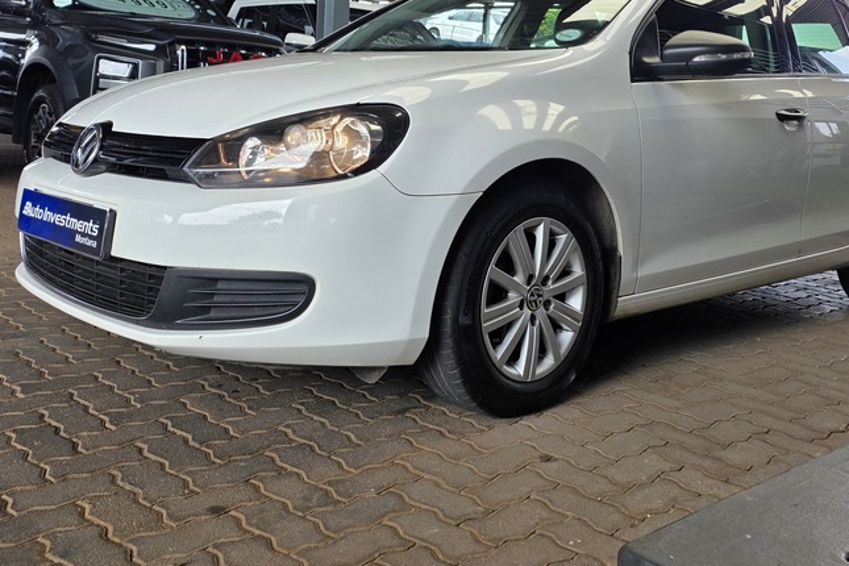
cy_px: 124
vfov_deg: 34.1
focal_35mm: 38
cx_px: 445
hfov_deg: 50.7
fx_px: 896
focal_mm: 6.25
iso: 50
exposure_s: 1/359
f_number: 1.7
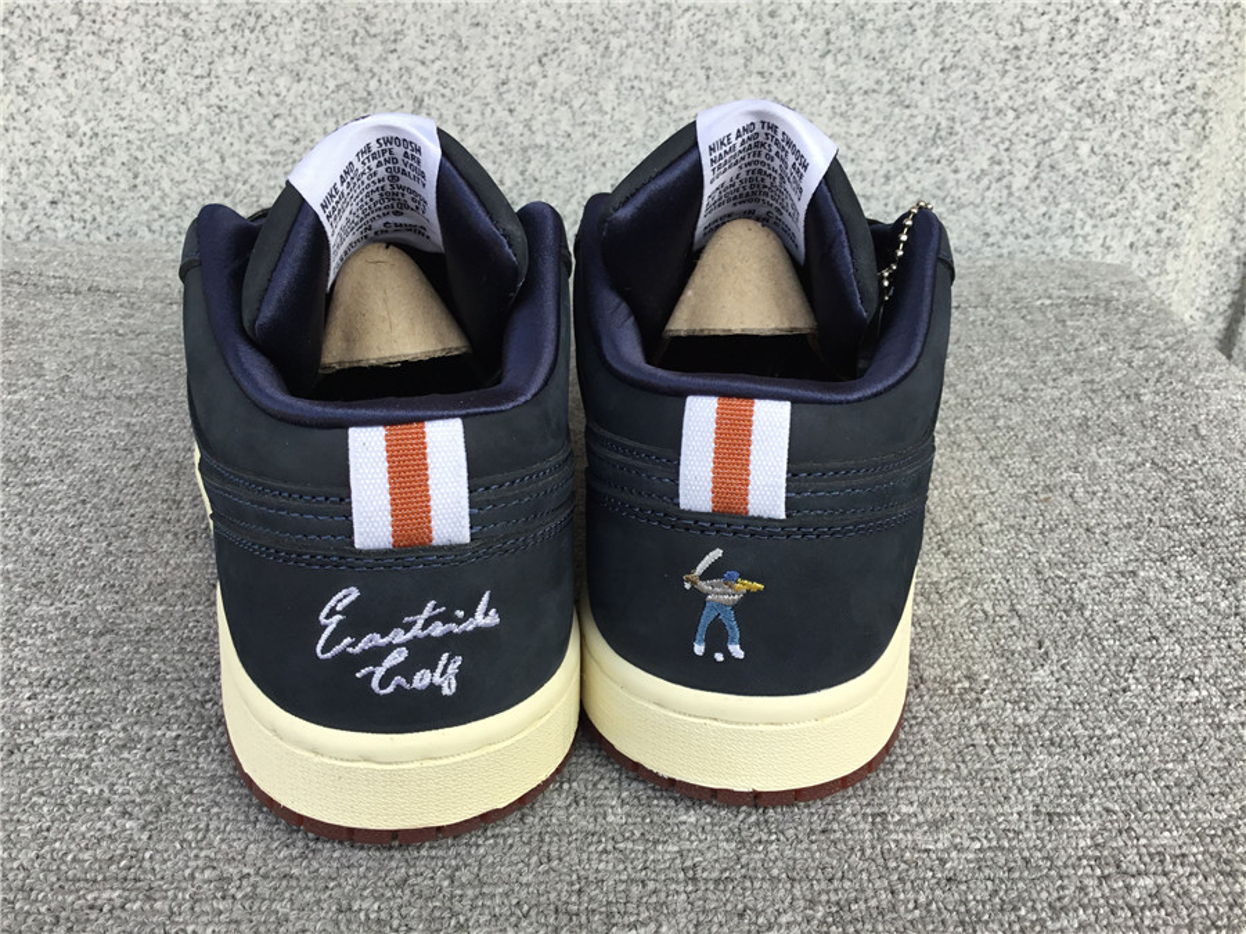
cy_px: 467
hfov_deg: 58.4
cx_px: 623
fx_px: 1116
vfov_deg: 45.4
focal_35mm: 31
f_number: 2.4
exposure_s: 1/195
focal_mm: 3.3
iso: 25
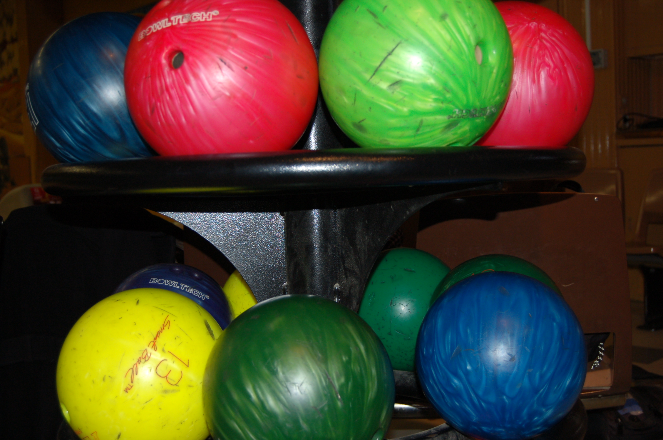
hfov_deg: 42.4
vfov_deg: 28.8
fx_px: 855
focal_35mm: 46
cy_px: 220
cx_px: 332
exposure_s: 1/60
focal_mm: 31
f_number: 4.5
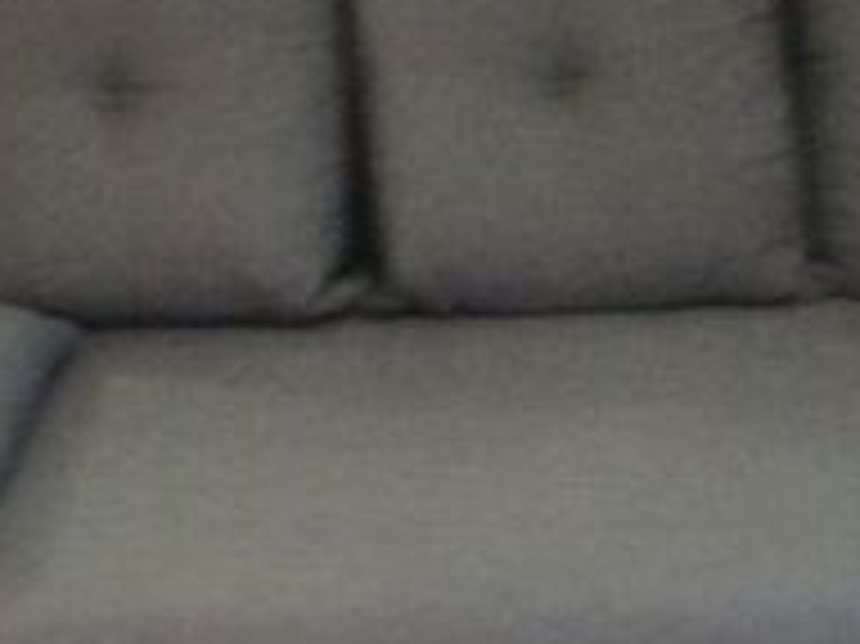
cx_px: 306
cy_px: 491
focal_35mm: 78
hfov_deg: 24.9
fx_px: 1937
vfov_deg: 18.7
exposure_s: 1/17
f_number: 2.4
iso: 320
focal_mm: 3.3
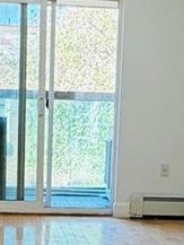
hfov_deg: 15.0
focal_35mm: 99
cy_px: 196
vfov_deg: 19.6
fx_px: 701
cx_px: 80
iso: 125
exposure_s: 1/120
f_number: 2.2
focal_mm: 2.22
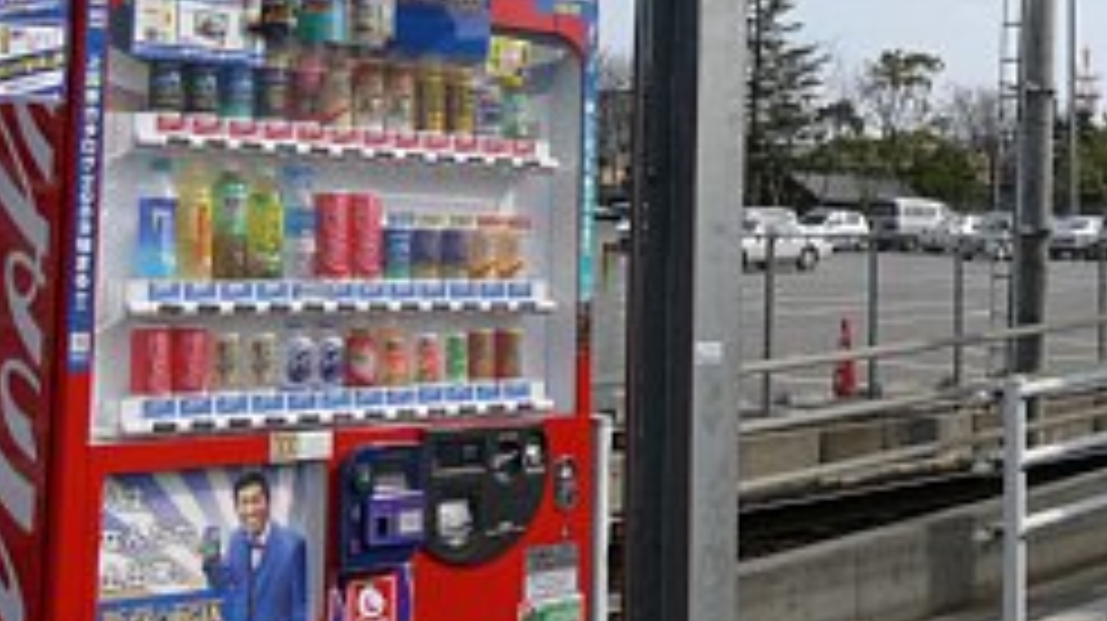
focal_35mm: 62
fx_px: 1819
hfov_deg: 32.9
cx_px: 878
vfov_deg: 18.8
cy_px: -4
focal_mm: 7.5
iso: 80
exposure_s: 1/400
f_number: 5.6
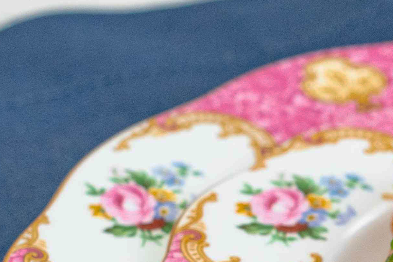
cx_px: 640
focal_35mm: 351
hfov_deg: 5.8
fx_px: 3831
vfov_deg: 3.9
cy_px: 240
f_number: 5
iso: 1000
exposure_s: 1/250
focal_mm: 62
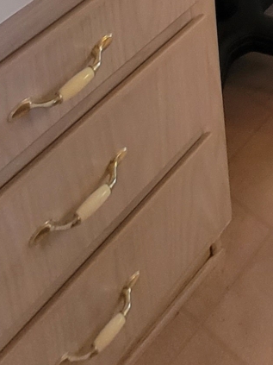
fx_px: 663
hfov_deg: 18.4
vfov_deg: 16.8
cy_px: -445
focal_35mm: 63
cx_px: 487
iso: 200
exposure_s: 1/60
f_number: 2.2
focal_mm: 2.2
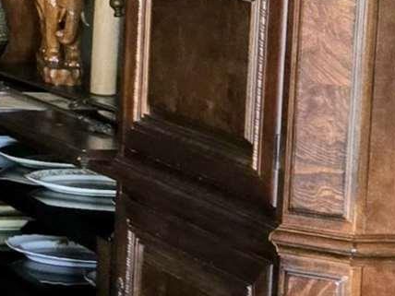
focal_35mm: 165
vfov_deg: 8.9
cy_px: -21
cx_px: -717
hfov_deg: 9.7
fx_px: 1883
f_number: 1.8
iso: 500
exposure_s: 1/120
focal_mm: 5.4
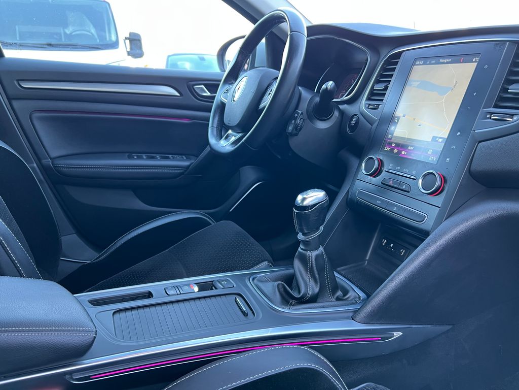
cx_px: 260
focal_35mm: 26
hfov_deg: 67.3
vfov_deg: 53.1
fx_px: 390
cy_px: 195
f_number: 1.5
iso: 160
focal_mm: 5.7
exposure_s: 1/55
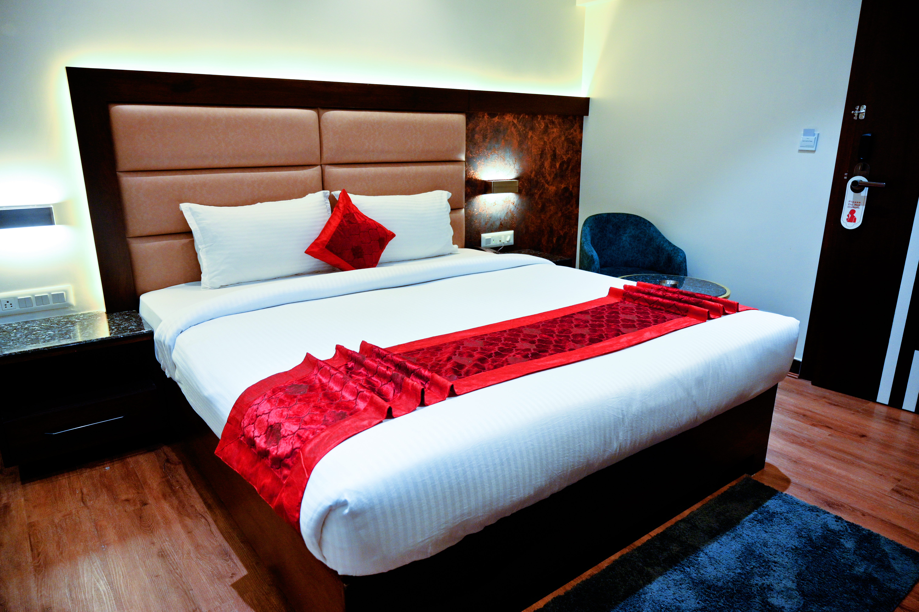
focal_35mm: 24
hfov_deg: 73.8
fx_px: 612
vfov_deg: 53.1
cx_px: 460
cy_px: 306
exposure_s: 1/125
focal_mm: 24
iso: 1600
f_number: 4
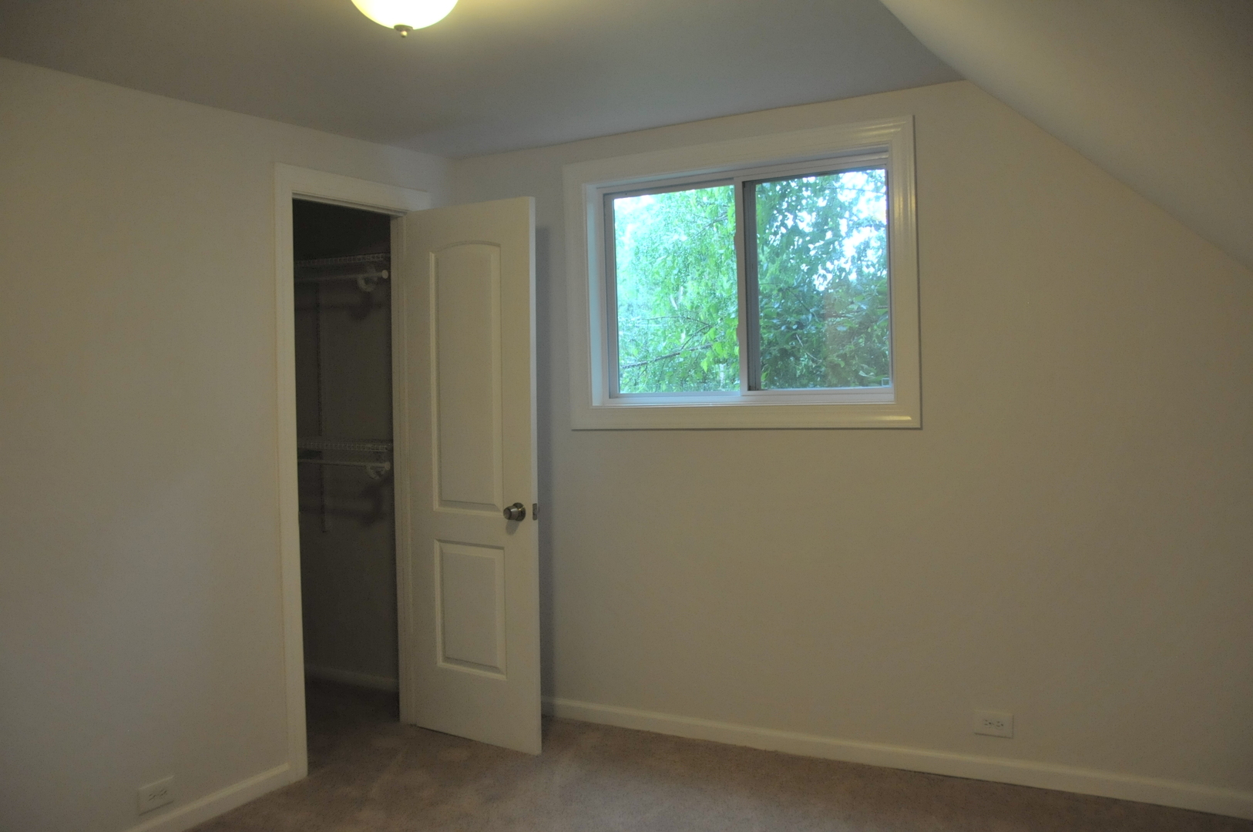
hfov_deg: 62.0
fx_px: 1043
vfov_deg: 43.5
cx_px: 626
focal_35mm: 30
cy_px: 416
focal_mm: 20
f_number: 3.5
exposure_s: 1/125
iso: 1100
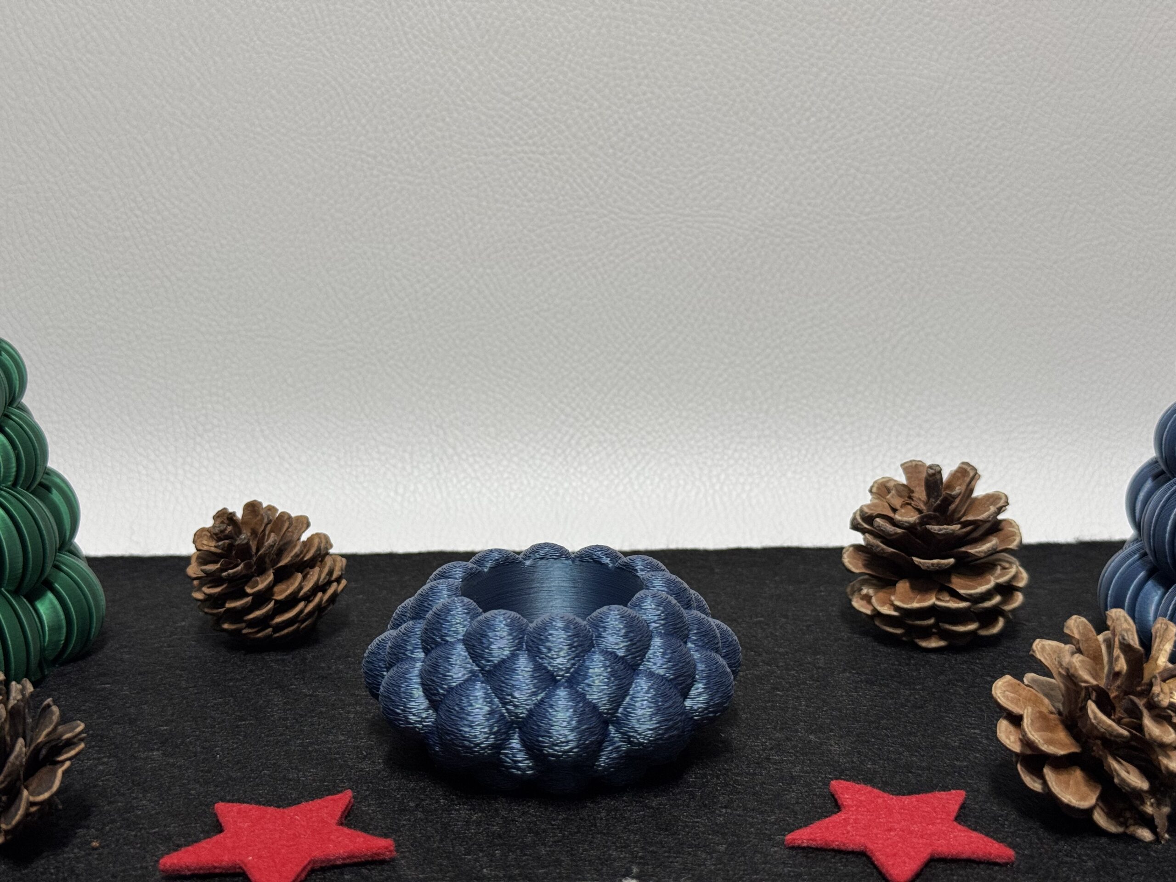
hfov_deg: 39.7
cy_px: 441
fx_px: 1631
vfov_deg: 30.3
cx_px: 588
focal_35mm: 48
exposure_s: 1/59
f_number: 1.78
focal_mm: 6.76
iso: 125
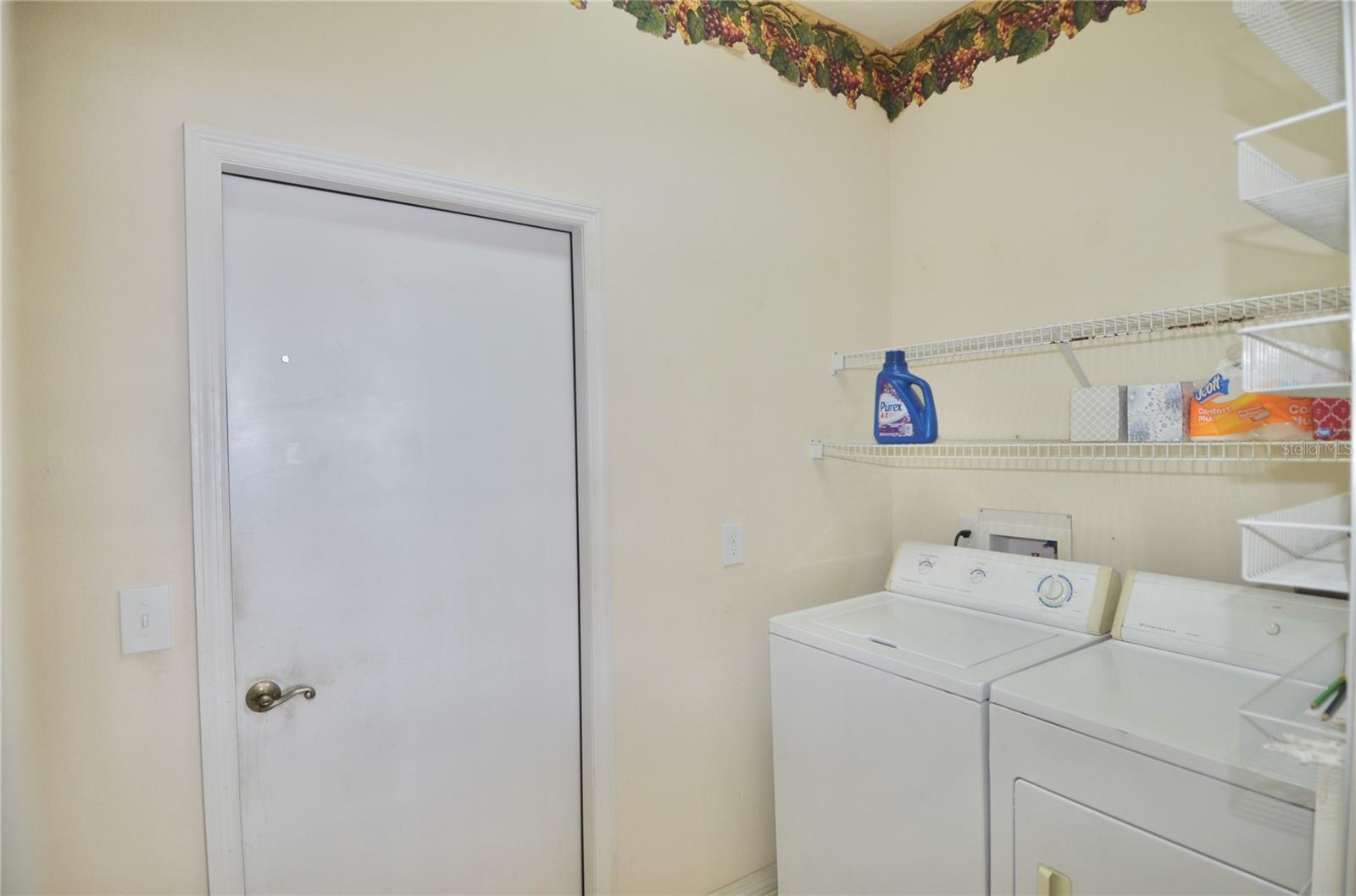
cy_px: 448
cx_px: 678
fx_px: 1353
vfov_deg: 36.7
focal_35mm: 36
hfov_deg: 53.2
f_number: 4
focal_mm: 24
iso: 360
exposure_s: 1/60
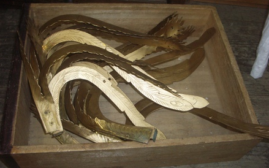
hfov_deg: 51.6
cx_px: 132
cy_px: 85
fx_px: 278
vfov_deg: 33.6
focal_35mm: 38
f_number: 2.6
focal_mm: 5.8
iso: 200
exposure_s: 1/60
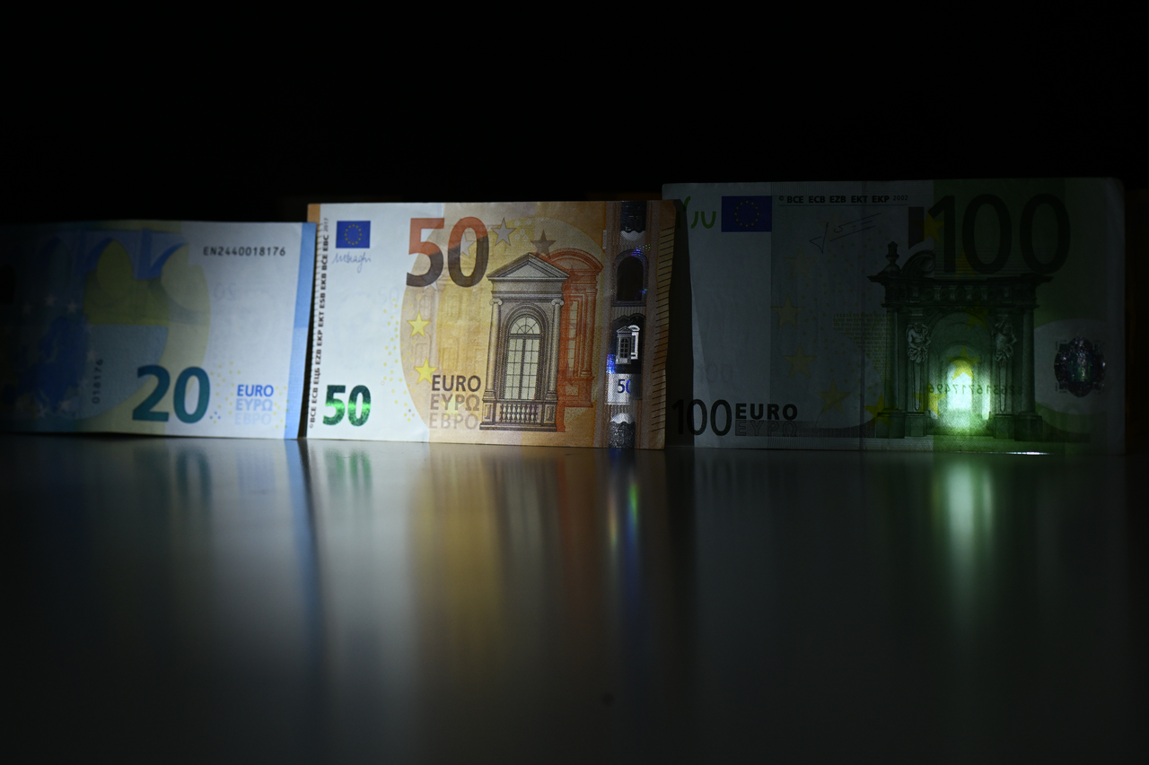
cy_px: 382
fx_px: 3351
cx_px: 574
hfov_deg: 19.5
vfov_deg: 13.0
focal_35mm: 105
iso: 1250
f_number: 8
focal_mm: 105
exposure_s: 1/2000
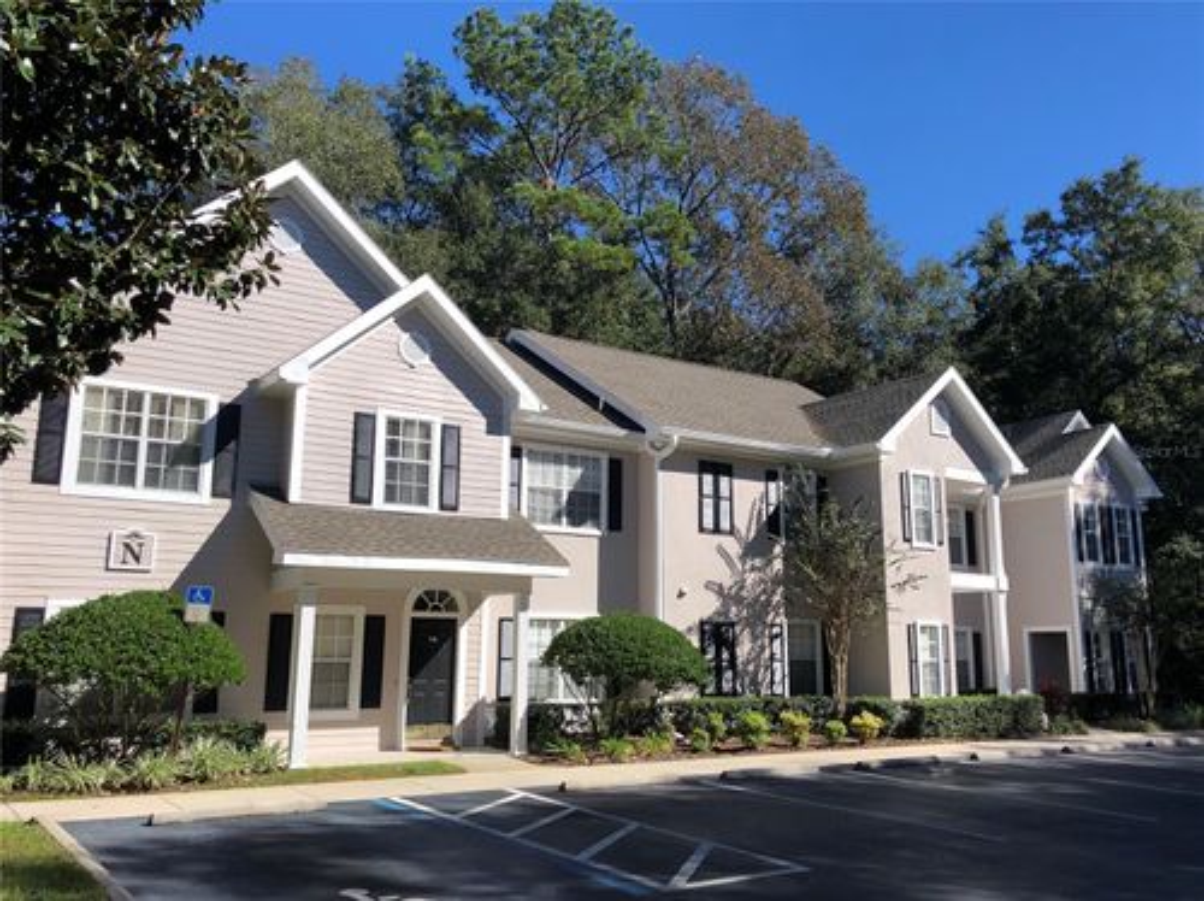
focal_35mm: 28
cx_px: 602
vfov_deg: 49.7
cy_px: 450
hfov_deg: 63.5
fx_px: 973
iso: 20
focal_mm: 4
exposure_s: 1/1869
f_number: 1.8
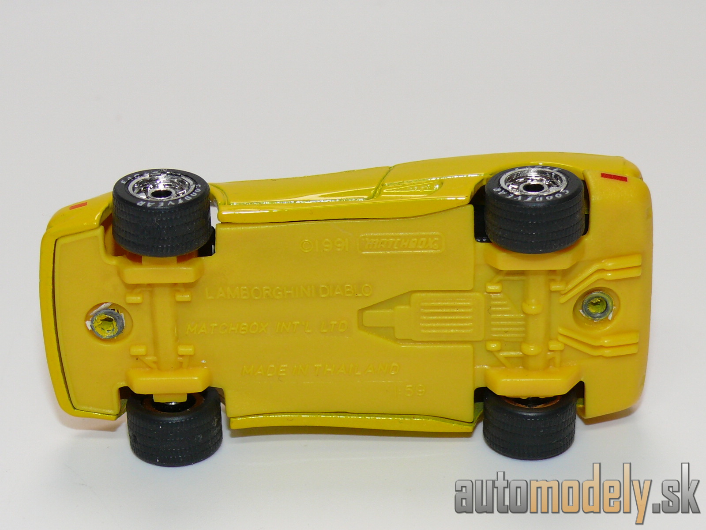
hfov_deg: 19.3
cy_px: 265
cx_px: 353
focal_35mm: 102
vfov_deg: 14.5
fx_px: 2080
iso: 100
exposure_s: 1/30
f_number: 4
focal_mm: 13.3
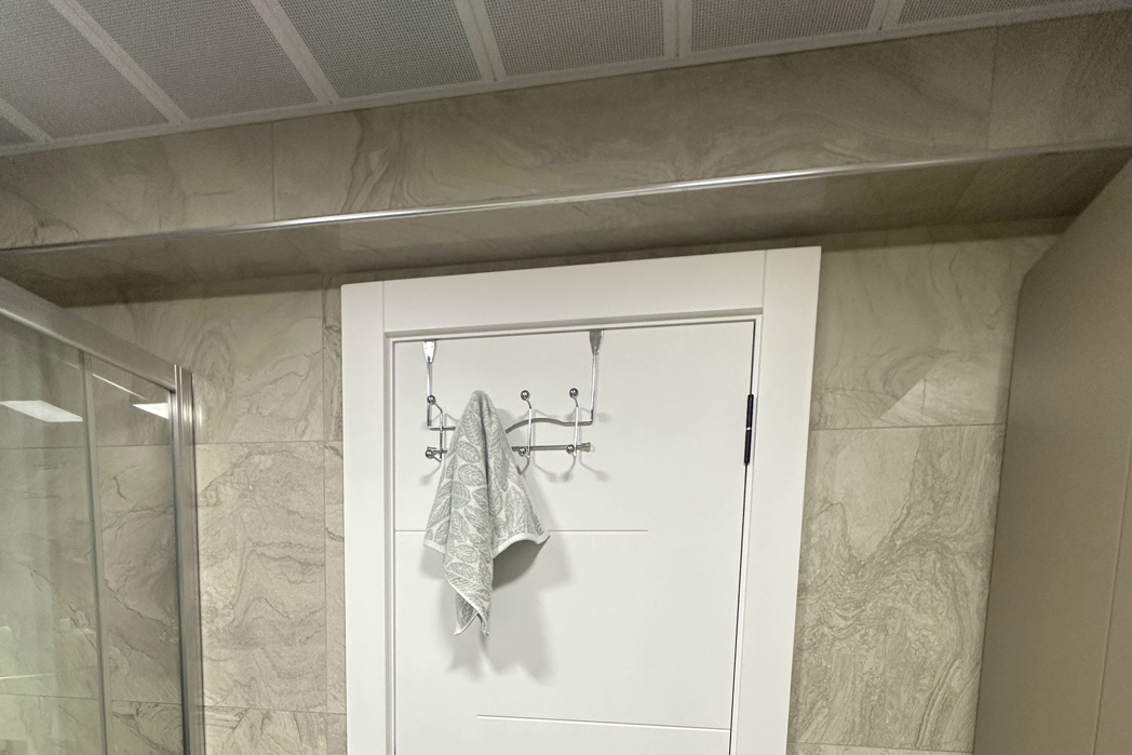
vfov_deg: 53.2
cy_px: 697
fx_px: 629
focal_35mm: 20
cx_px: 561
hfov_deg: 84.0
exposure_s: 1/50
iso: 160
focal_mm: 2.22
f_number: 2.2
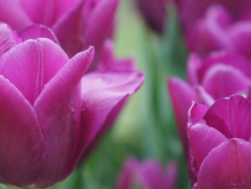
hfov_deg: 2.8
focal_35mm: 707
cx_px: 37
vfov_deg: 2.1
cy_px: 111
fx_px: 5127
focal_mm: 210
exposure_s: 1/320
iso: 1000
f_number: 4
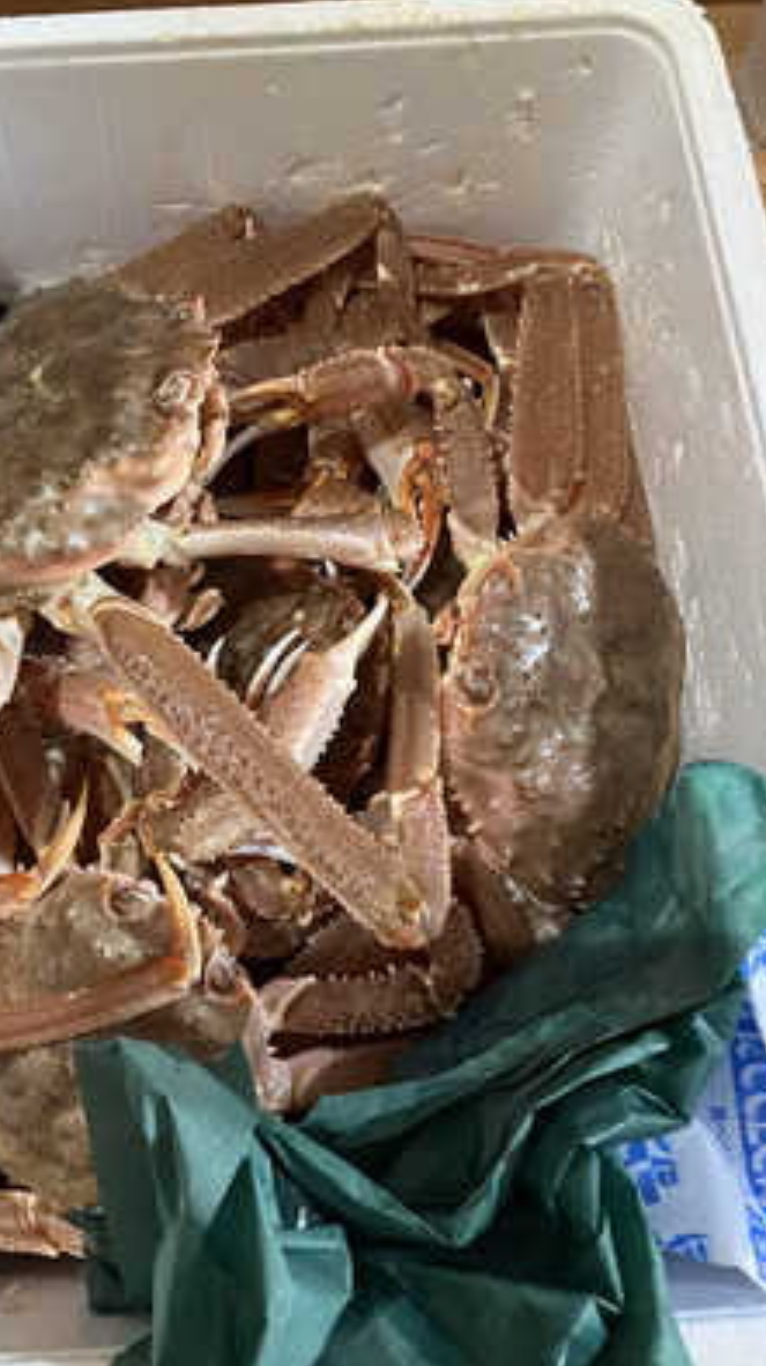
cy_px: 680
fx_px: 1122
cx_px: 256
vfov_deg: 62.7
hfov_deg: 37.3
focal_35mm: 31
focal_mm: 3.99
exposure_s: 1/30
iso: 500
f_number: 1.8
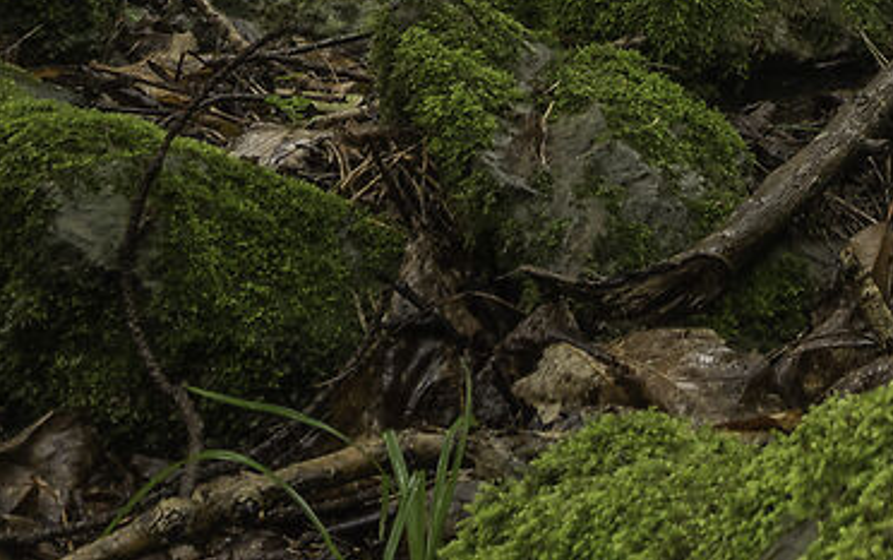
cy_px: -747
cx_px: 1013
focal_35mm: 92
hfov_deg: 21.3
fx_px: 2240
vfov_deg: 11.8
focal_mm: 14
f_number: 11
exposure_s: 1/2.5
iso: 80
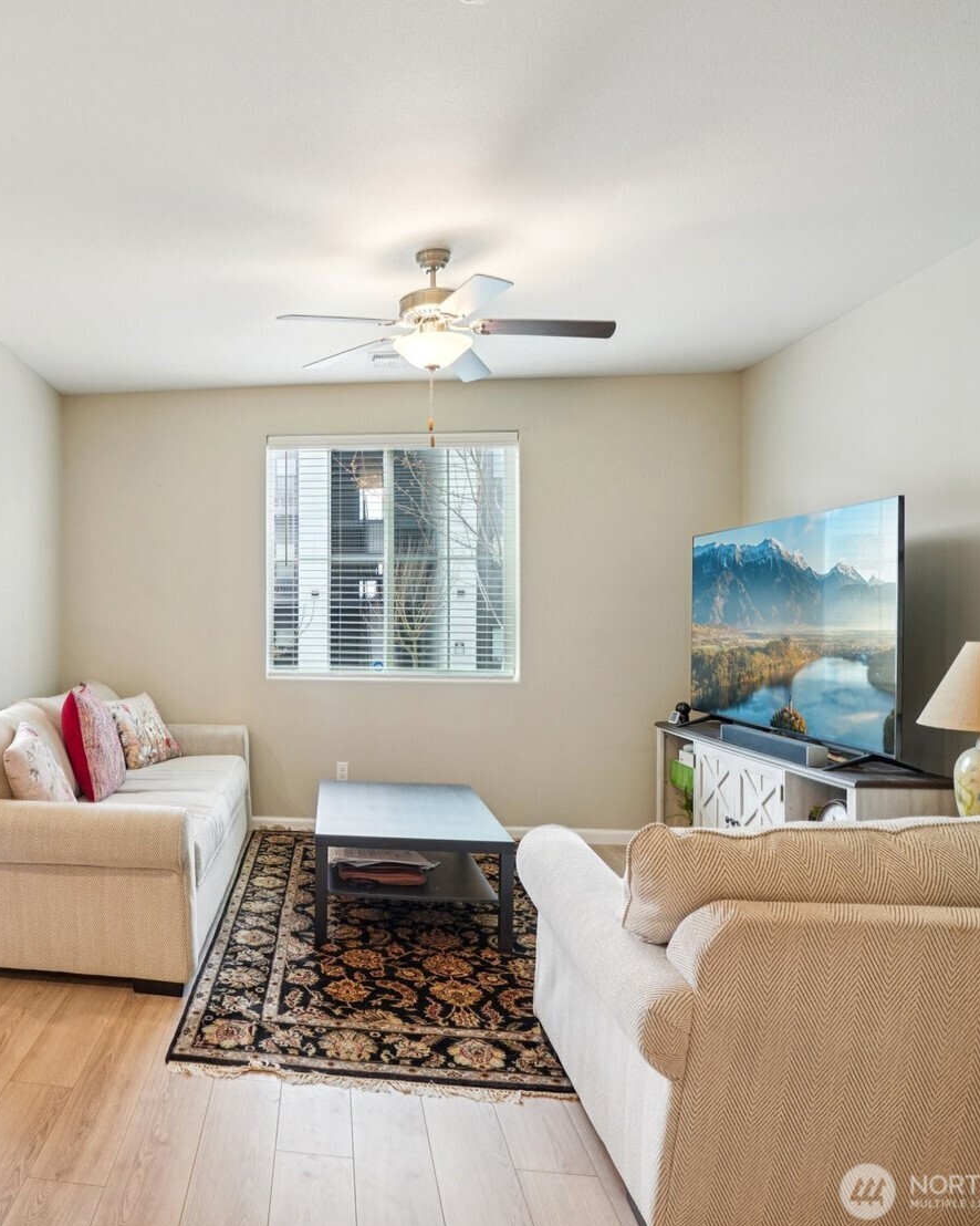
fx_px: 834
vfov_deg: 72.6
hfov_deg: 55.7
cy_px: 608
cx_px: 171
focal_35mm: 23
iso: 400
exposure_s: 1/25
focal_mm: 16
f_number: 8
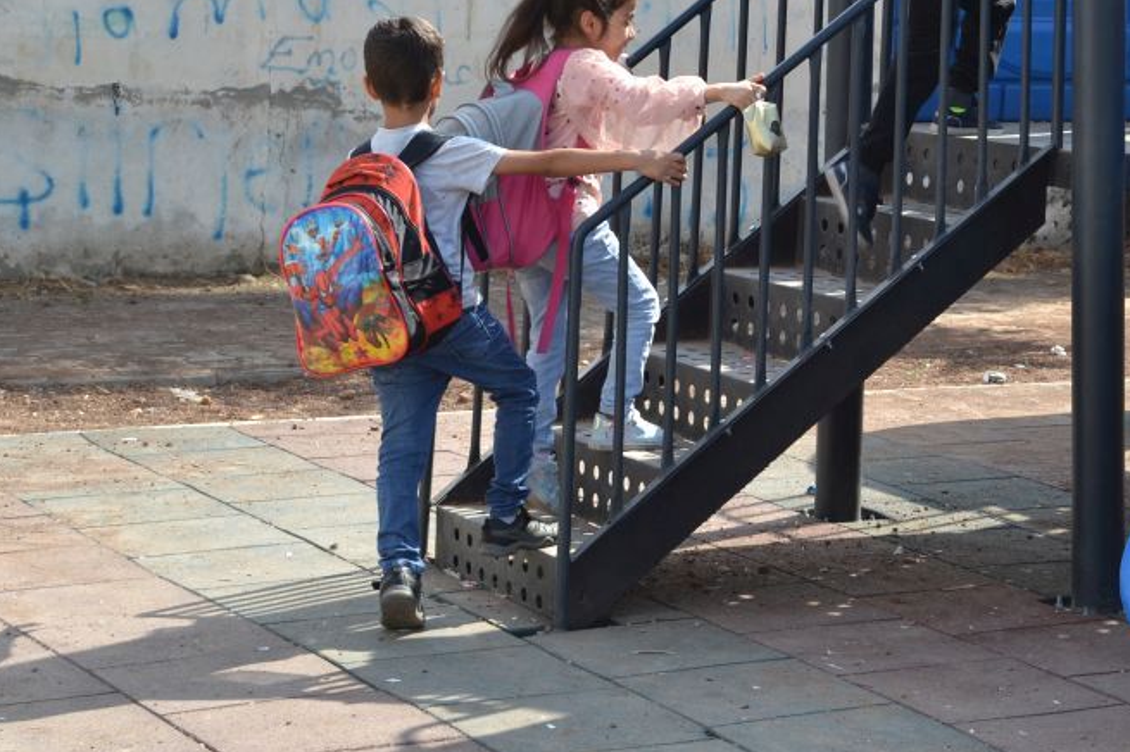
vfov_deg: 13.7
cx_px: 921
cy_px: 135
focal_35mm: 99
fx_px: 3106
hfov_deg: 20.4
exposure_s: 1/125
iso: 110
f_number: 5.6
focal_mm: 40
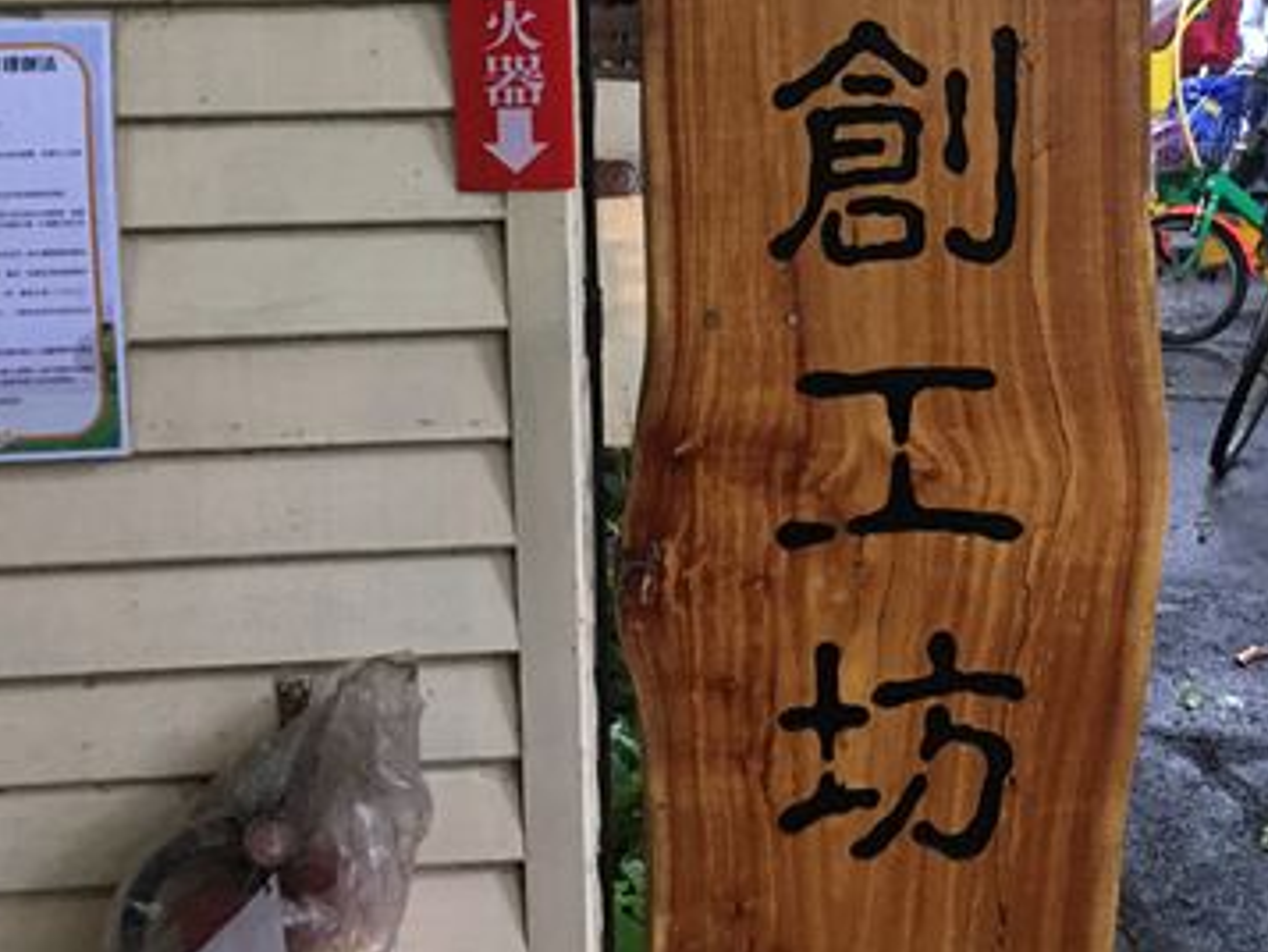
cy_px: 178
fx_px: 2382
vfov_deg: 22.3
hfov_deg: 29.6
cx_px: 820
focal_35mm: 65
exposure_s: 1/10
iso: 80
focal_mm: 4.15
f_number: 2.2
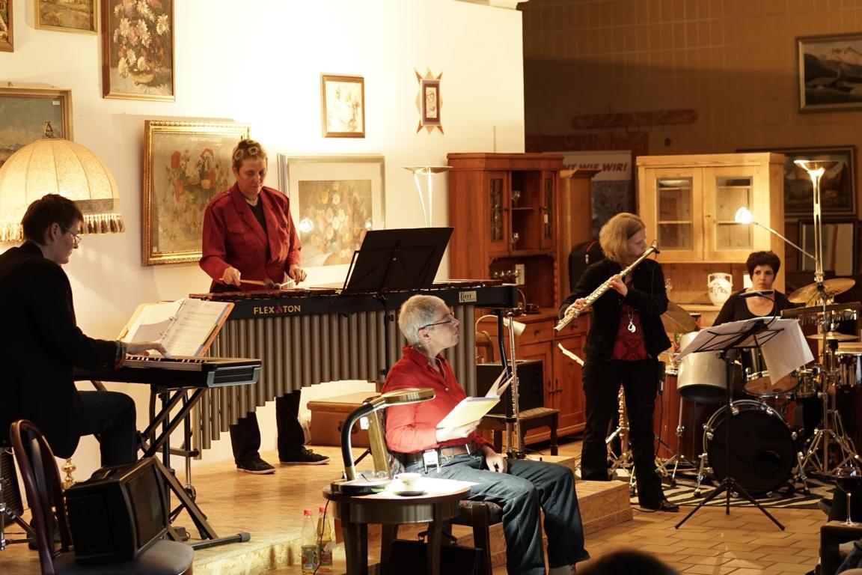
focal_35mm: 82
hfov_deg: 24.8
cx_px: 431
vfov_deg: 16.7
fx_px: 1963
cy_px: 288
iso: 800
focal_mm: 55
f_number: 3.2
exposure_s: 1/20
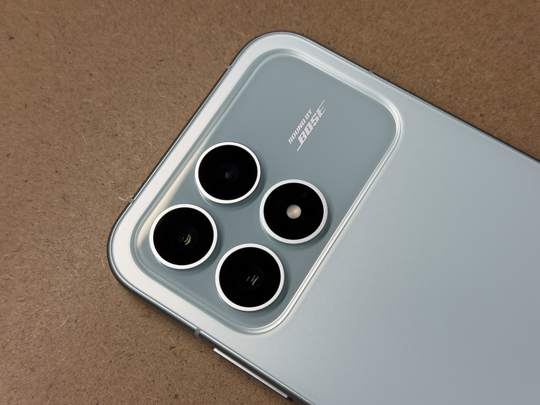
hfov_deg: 39.7
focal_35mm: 48
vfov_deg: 30.3
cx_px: 270
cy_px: 202
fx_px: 749
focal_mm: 6.76
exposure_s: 1/100
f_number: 1.78
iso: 50
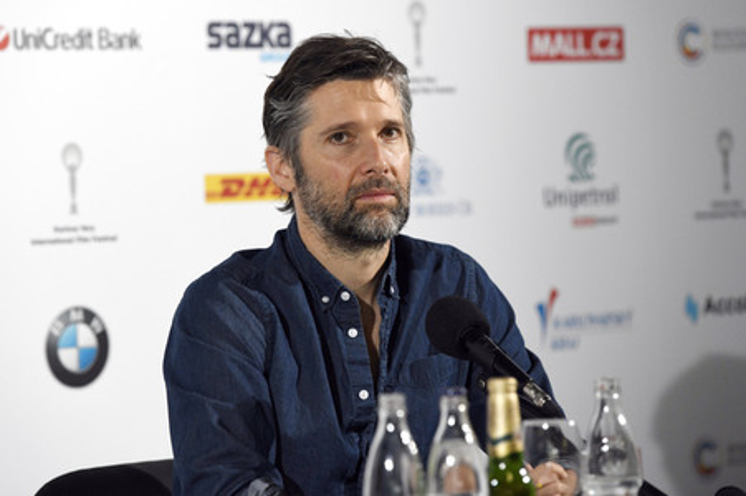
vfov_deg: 7.8
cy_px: 248
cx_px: 373
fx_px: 3624
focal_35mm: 175
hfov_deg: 11.8
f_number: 5
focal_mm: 175
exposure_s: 1/250
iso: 1600
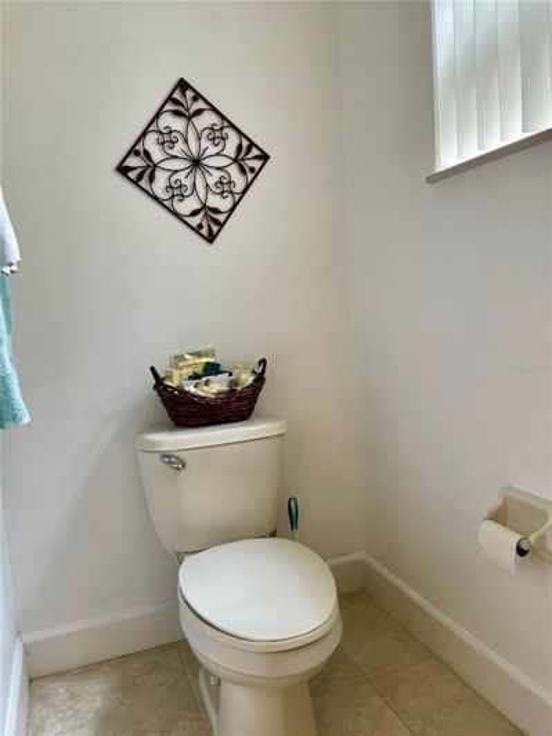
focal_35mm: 26
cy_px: 368
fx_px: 553
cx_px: 276
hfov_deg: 53.1
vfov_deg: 67.3
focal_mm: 4.2
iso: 125
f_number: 1.6
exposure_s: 1/120
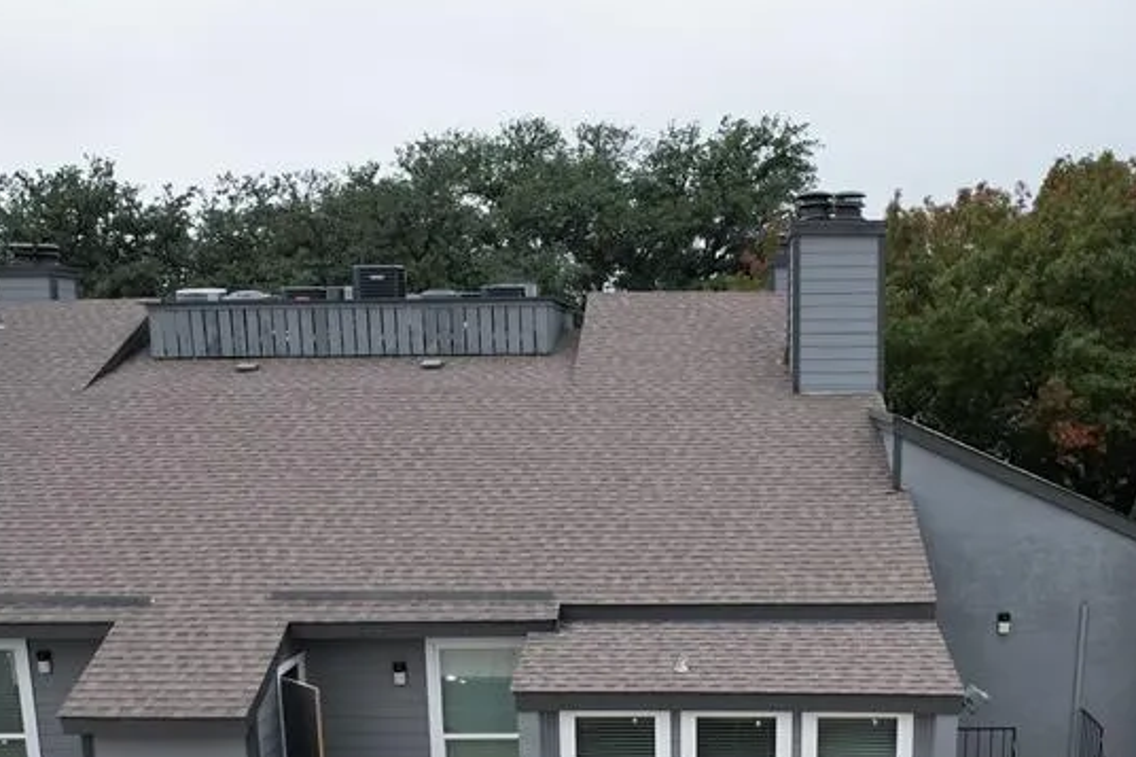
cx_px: 682
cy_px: 698
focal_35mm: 42
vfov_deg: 30.3
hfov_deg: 46.2
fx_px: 1325
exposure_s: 1/725
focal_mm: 8.38
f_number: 2.8
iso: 140
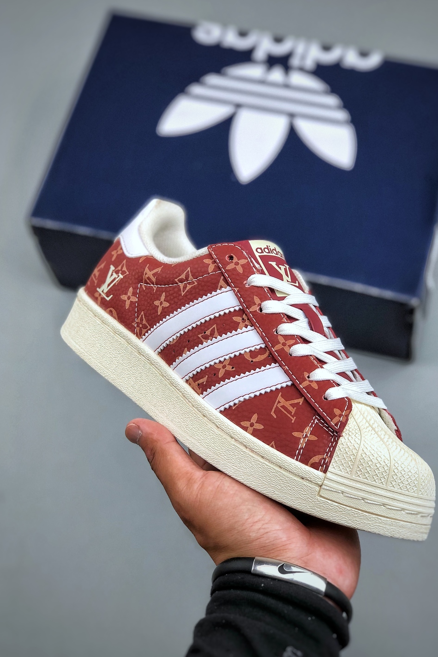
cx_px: 235
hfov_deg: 22.6
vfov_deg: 33.4
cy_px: 326
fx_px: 1095
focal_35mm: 60
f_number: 2.8
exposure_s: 1/100
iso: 32
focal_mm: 6.6
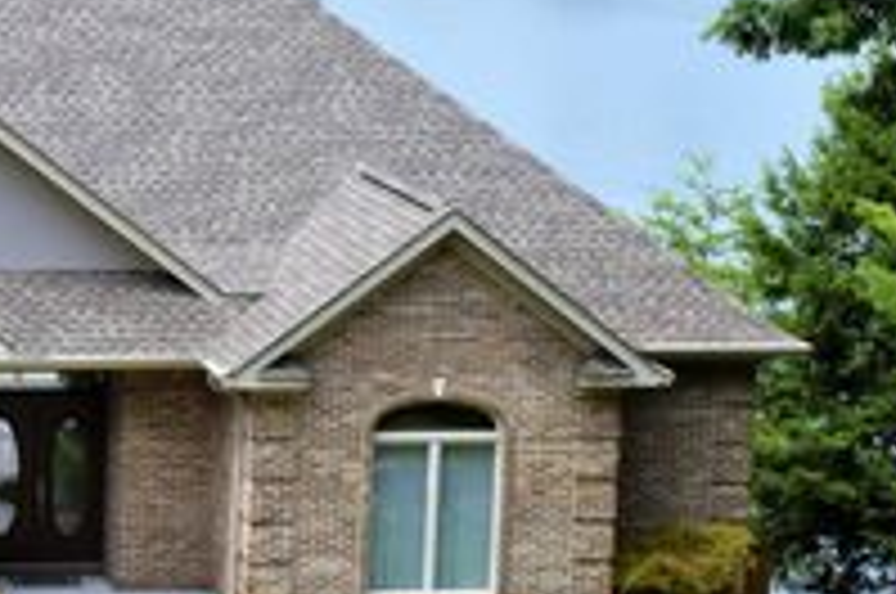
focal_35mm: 136
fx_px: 3379
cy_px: 389
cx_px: -144
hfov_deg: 14.7
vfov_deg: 10.0
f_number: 32
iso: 900
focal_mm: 36
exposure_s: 1/200
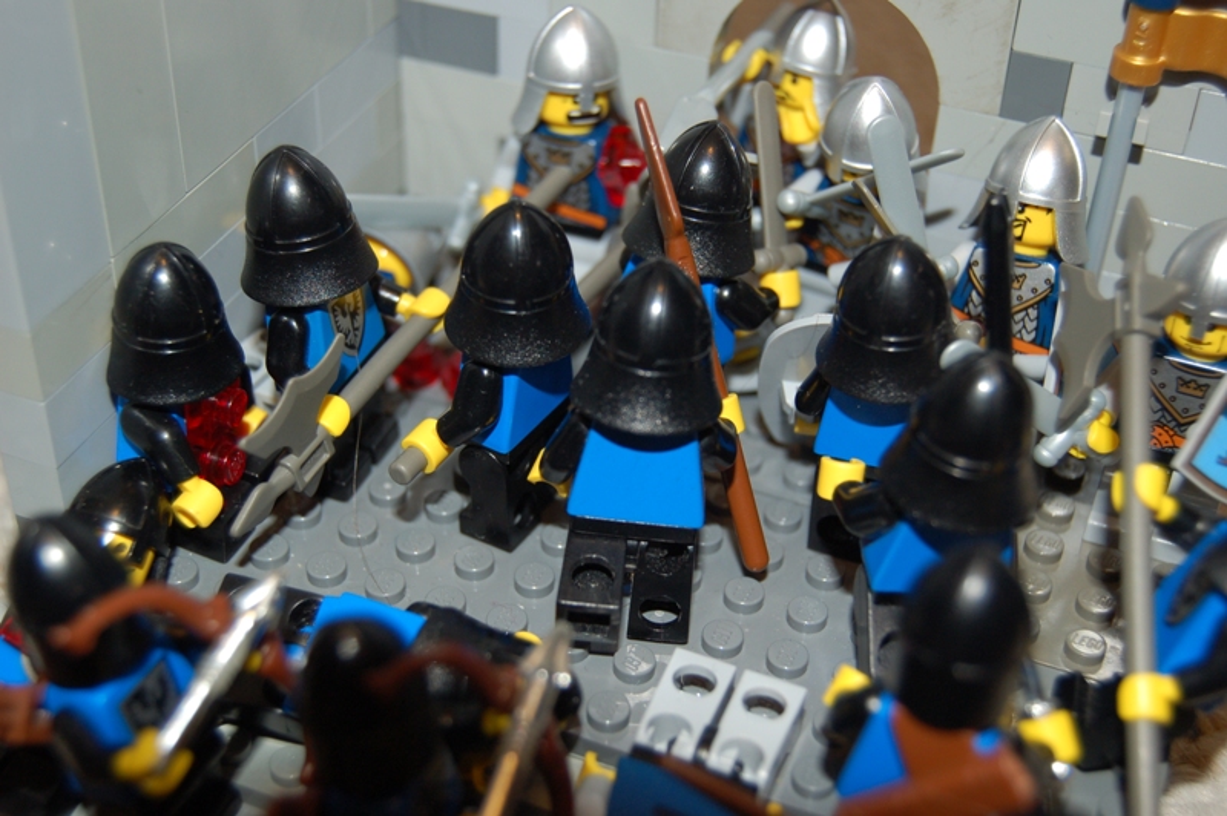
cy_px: 408
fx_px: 1788
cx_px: 614
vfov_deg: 25.7
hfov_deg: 37.9
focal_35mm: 52
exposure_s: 1/60
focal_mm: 35
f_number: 4.8
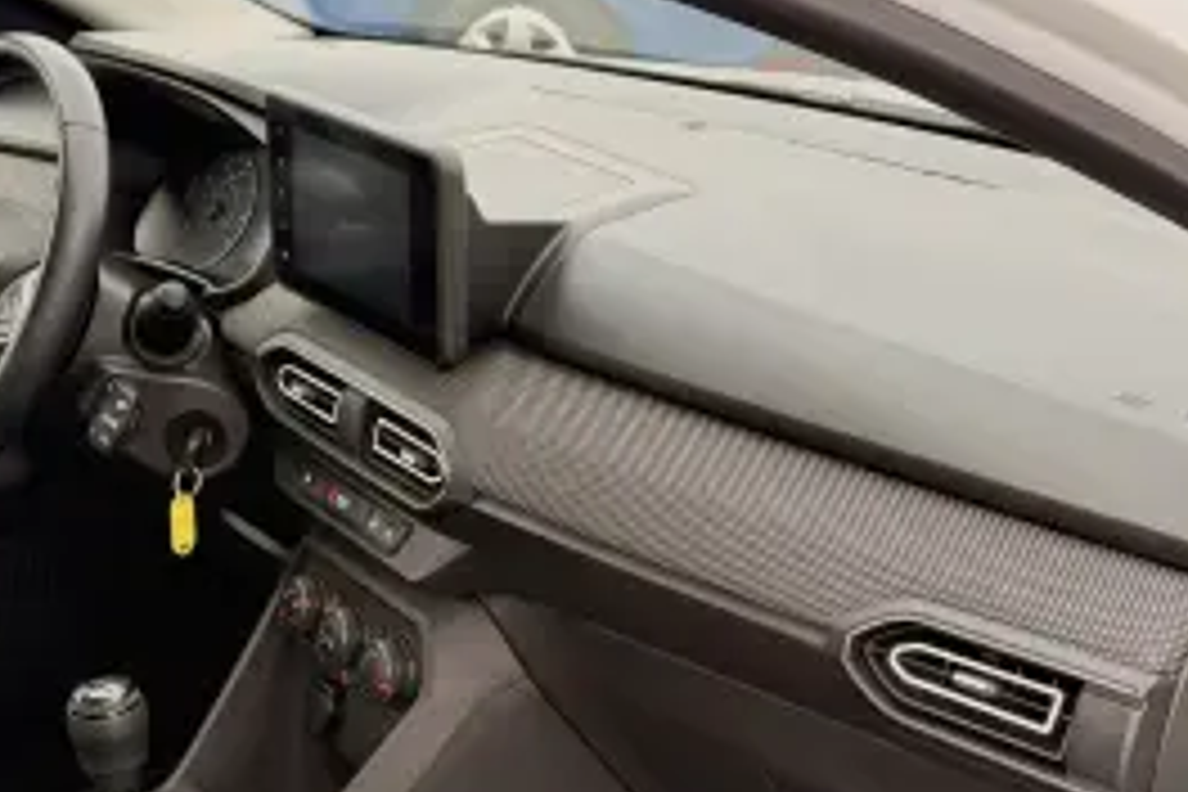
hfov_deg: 29.6
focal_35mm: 68
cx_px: 508
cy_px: 549
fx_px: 2244
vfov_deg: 19.9
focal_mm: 6.76
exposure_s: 1/437
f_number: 1.78
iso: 100
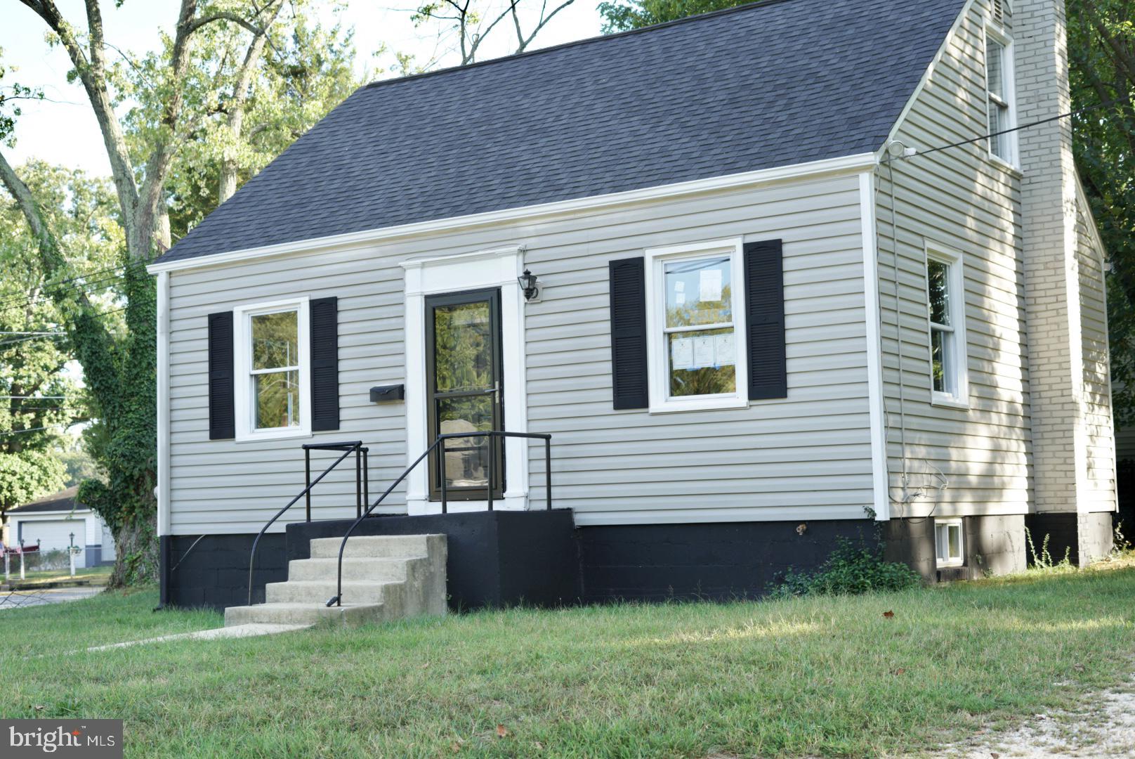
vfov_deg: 27.0
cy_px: 380
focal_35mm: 50
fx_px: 1577
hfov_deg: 39.6
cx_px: 568
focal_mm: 50
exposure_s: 1/100
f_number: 4.5
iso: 160
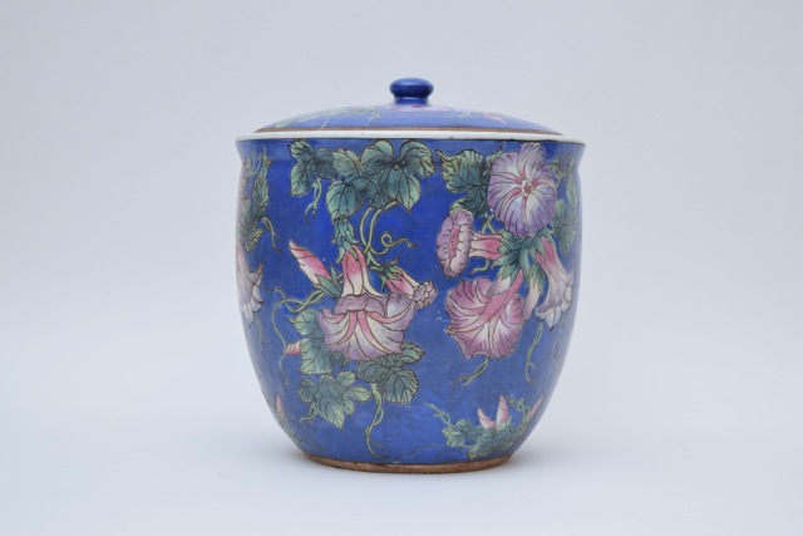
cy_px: 268
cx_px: 402
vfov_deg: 19.7
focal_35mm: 69
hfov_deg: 29.2
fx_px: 1539
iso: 800
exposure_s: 1/125
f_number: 5.6
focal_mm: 46
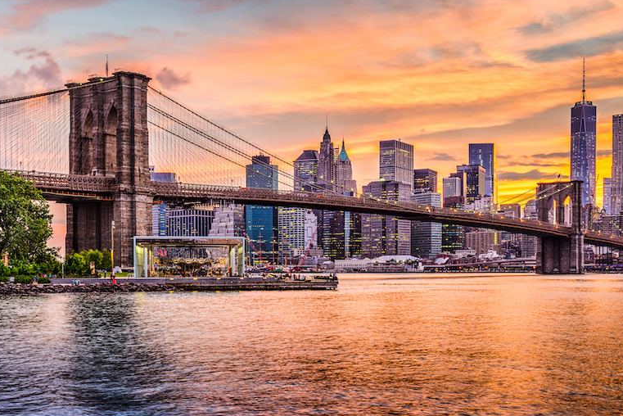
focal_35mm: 46
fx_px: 796
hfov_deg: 42.7
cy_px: 172
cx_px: 334
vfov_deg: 29.2
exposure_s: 3
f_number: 11
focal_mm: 35
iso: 100
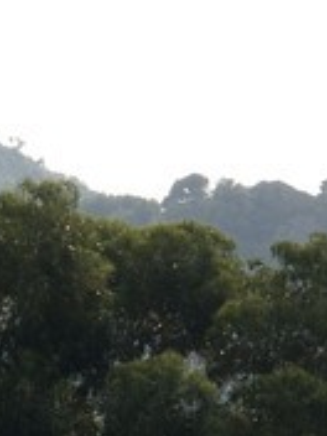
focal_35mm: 610
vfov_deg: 3.2
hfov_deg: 2.3
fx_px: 7683
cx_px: 1687
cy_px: 1283
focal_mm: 70
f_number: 13
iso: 200
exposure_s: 1/160
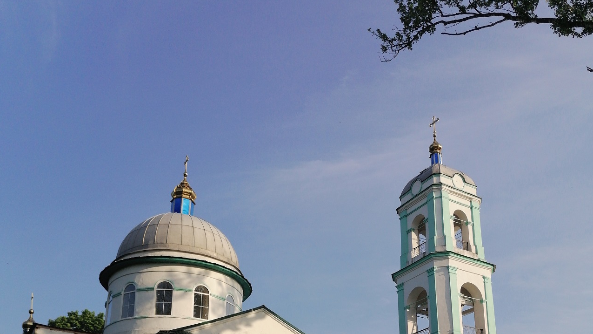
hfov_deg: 50.5
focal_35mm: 40
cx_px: 292
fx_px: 629
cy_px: 348
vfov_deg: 27.6
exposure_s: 1/1439
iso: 50
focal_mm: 5.3
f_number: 1.8
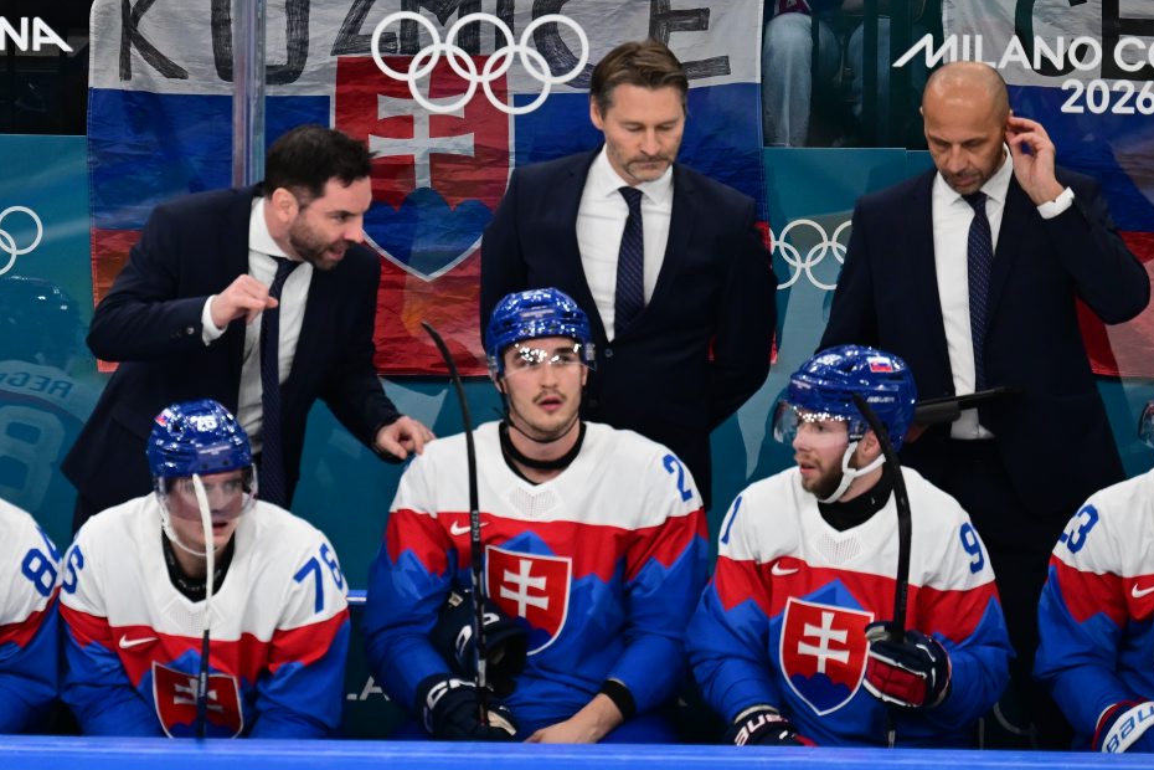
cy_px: 391
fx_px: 13783
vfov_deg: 3.2
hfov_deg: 4.8
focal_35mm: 430
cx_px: 571
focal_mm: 400
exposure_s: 1/640
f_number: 5.6
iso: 2000
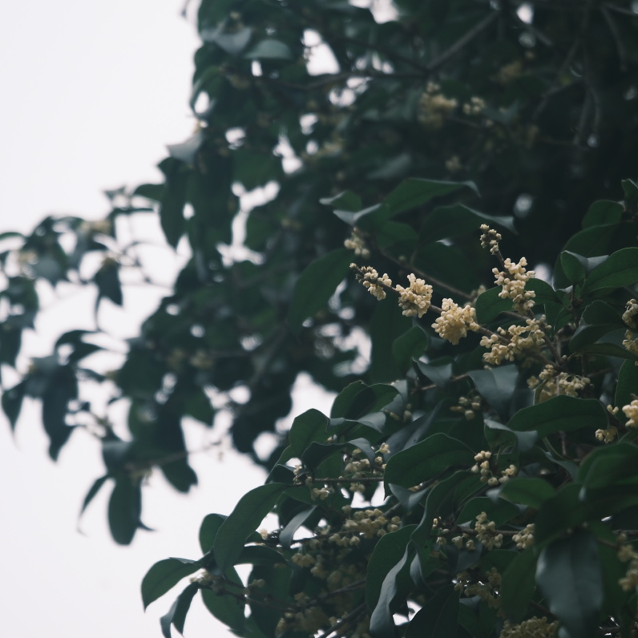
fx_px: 5422
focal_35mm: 260
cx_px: 408
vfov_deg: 6.7
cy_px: 319
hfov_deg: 6.7
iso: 320
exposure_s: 1/450
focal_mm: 135
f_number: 5.6
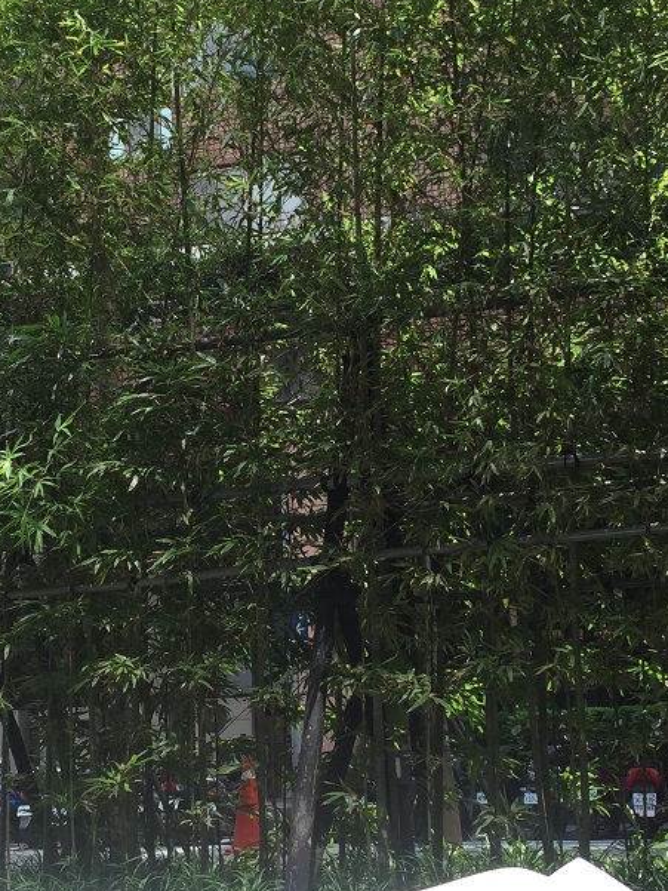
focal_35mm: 63
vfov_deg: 30.7
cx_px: 264
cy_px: 431
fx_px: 1620
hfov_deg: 23.3
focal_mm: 4.15
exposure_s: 1/494
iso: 32
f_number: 2.2
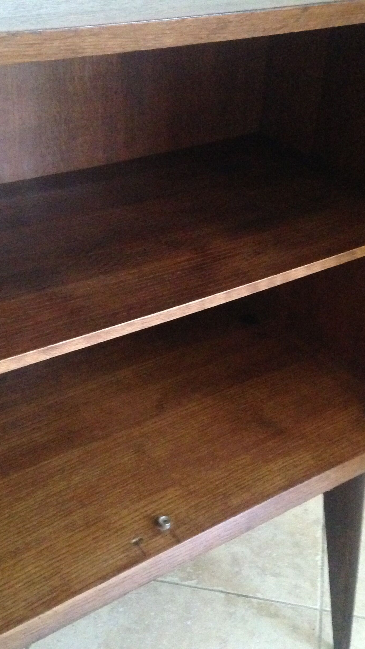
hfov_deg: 24.9
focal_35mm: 48
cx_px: 198
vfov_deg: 42.9
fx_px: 826
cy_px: 324
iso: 800
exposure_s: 1/17
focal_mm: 4.12
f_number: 2.4
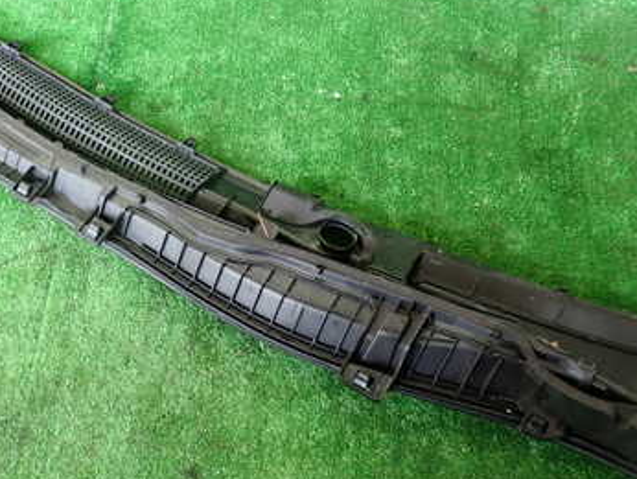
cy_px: 151
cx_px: 217
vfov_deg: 27.9
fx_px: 958
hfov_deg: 36.5
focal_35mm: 52
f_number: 2.3
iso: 200
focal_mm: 5.4
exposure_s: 1/30
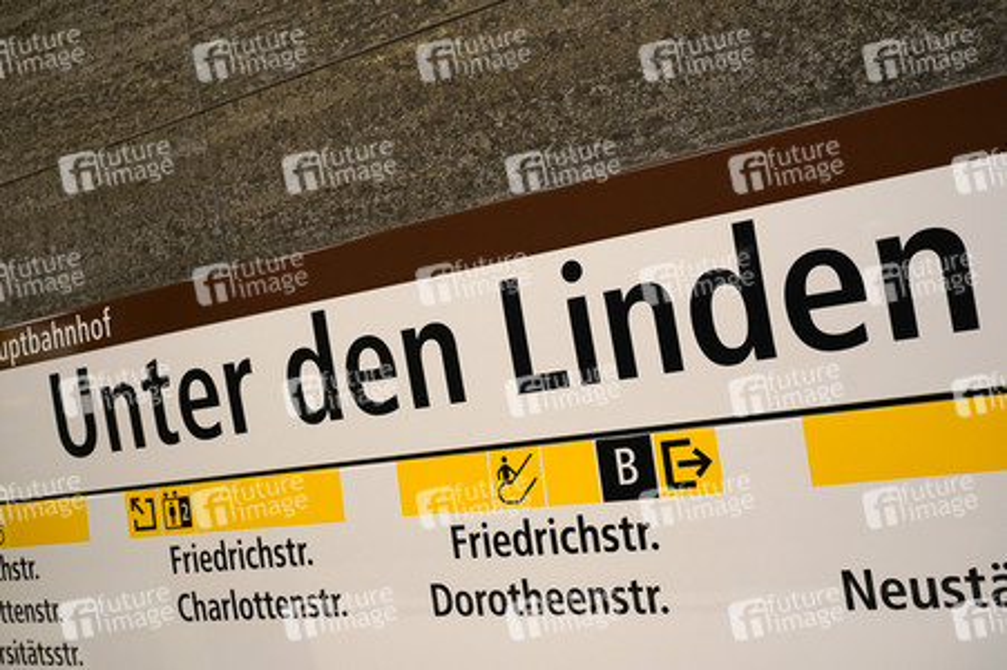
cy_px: 335
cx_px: 504
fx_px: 1034
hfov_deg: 51.9
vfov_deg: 35.9
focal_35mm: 37
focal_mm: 37
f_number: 4.5
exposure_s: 1/250
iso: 1600
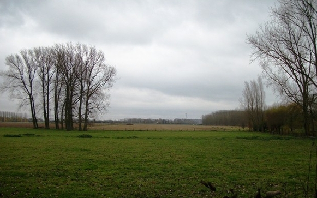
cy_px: 108
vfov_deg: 36.2
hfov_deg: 55.3
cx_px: 160
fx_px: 302
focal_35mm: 35
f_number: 2.9
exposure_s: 1/250
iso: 80
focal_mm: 5.7
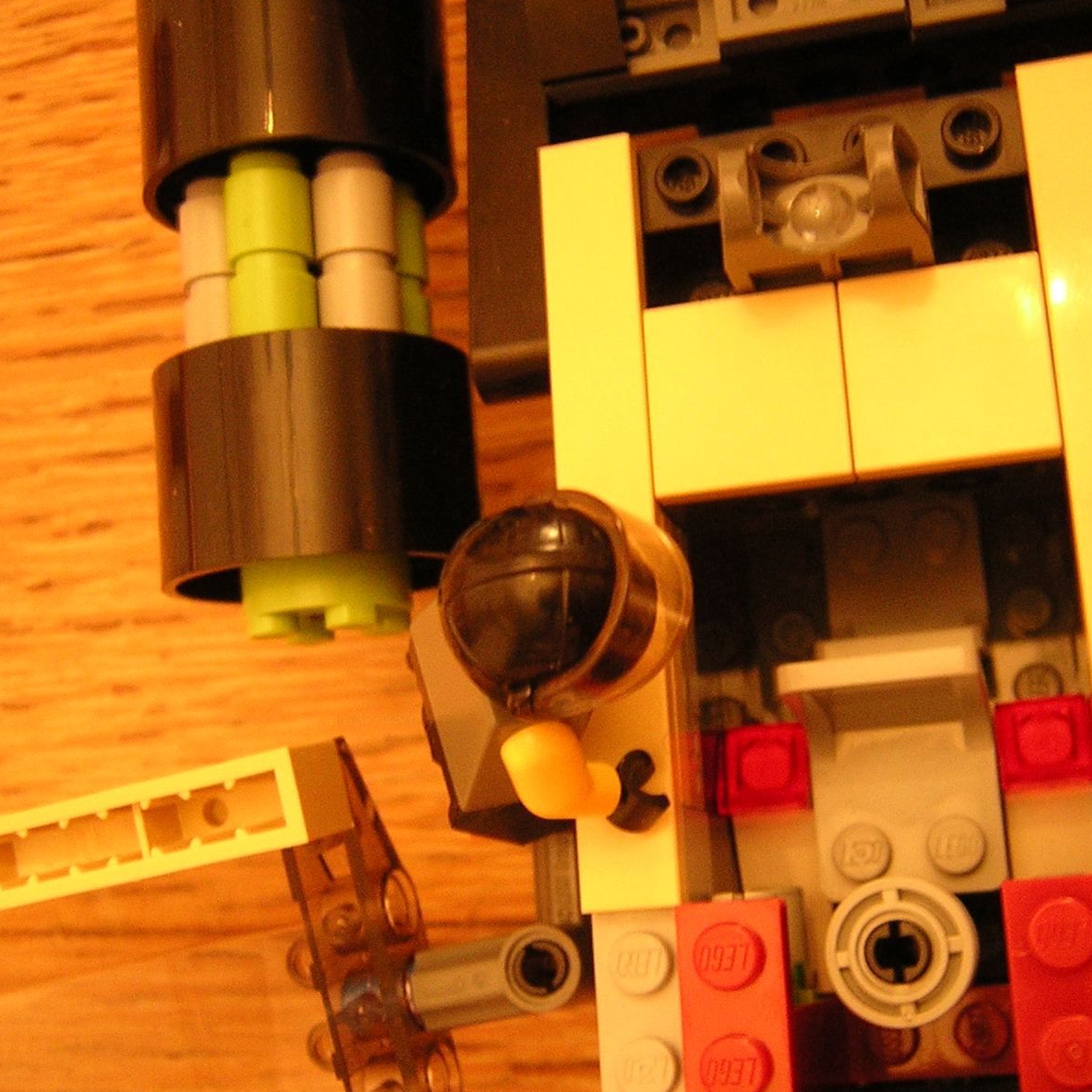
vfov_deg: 39.2
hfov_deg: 39.1
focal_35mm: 43
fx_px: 1535
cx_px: 630
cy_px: 542
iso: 387
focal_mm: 4.7
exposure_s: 1/3.3
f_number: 2.6
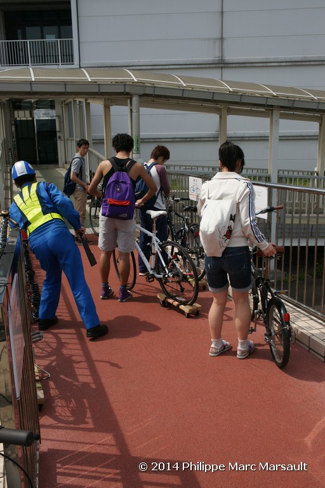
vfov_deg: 54.4
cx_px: 162
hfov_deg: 37.9
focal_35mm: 35
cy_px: 244
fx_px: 474
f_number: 11
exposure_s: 1/500
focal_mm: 35
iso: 400
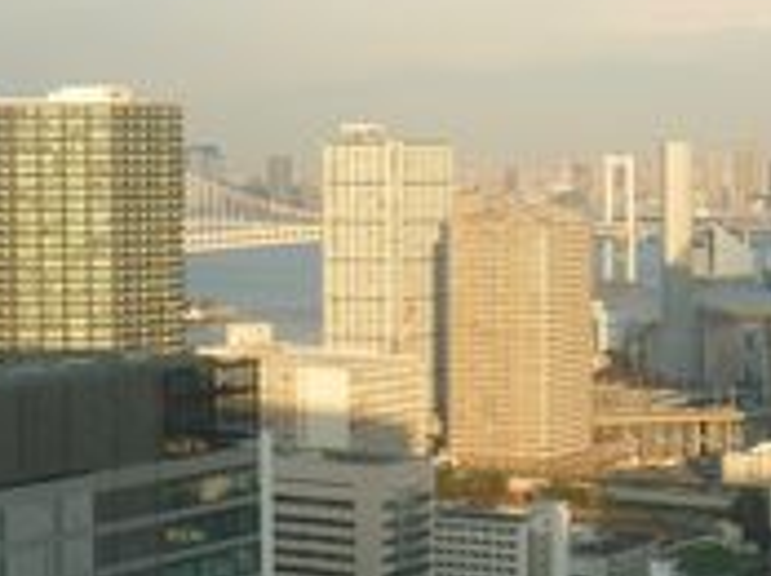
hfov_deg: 19.1
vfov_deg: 14.3
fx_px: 2291
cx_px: 368
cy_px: 257
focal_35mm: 103
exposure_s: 1/125
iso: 80
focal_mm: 6.3
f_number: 3.5
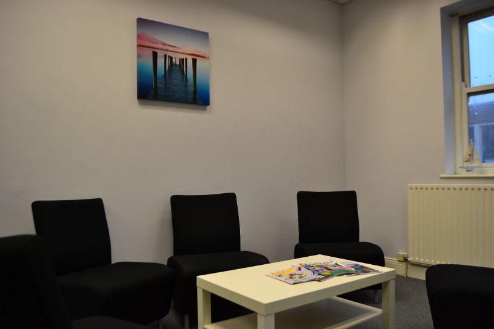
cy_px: 164
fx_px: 370
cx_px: 247
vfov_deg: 47.9
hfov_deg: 67.4
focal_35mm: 27
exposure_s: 1/60
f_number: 4
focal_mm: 18
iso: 800
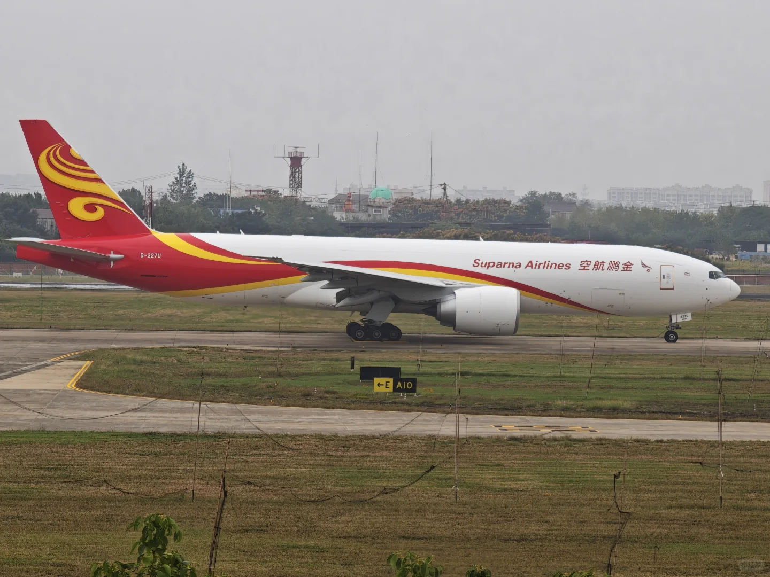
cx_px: 385
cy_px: 288
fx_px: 4382
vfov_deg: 7.5
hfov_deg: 10.0
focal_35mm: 197
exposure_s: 1/601
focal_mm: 19.4
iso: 50
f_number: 2.5
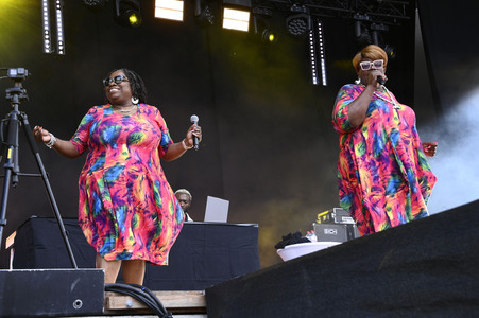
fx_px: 864
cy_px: 159
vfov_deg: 20.9
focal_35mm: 65
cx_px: 240
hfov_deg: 31.0
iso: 800
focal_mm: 65
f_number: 7.1
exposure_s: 1/200
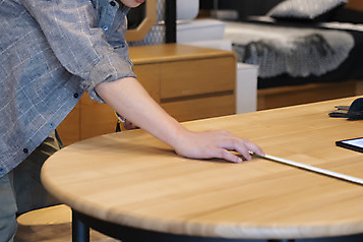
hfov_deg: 24.2
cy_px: 40
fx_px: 847
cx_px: 163
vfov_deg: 16.1
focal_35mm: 84
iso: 800
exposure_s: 1/125
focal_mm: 50
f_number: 2.8
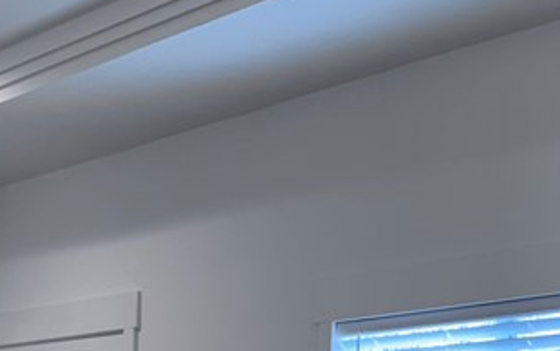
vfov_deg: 14.3
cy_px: 555
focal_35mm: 84
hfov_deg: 24.5
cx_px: 179
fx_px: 1282
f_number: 1.78
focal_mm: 6.76
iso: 64
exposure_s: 1/120
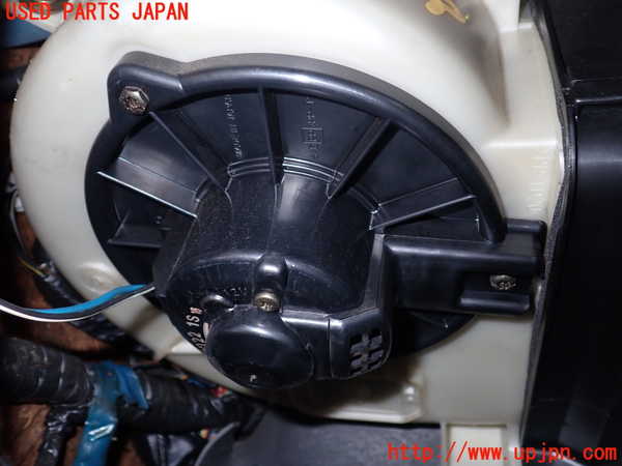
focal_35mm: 30
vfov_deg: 46.8
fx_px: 539
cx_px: 311
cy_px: 233
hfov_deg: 60.0
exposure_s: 1/30
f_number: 6.3
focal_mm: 5.4
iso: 200
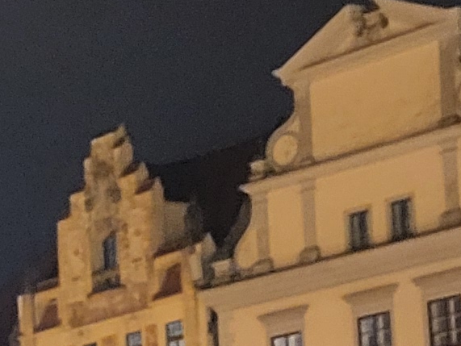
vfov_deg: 8.1
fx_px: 2425
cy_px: 430
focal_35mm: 182
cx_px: -1027
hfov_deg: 8.6
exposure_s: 1/50
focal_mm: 5.4
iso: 640
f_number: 1.8
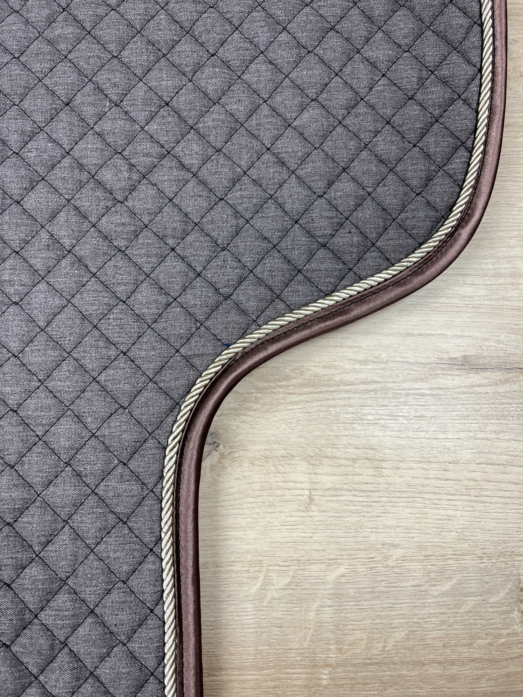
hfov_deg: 53.1
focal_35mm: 26
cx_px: 262
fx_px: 524
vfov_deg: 67.3
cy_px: 348
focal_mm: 5.1
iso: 80
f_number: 1.6
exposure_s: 1/100
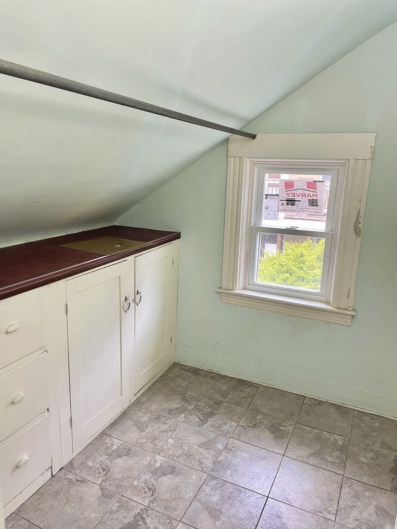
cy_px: 264
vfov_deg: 67.3
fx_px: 398
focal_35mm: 26
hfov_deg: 53.1
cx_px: 198
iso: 80
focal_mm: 4.2
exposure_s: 1/60
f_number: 1.6
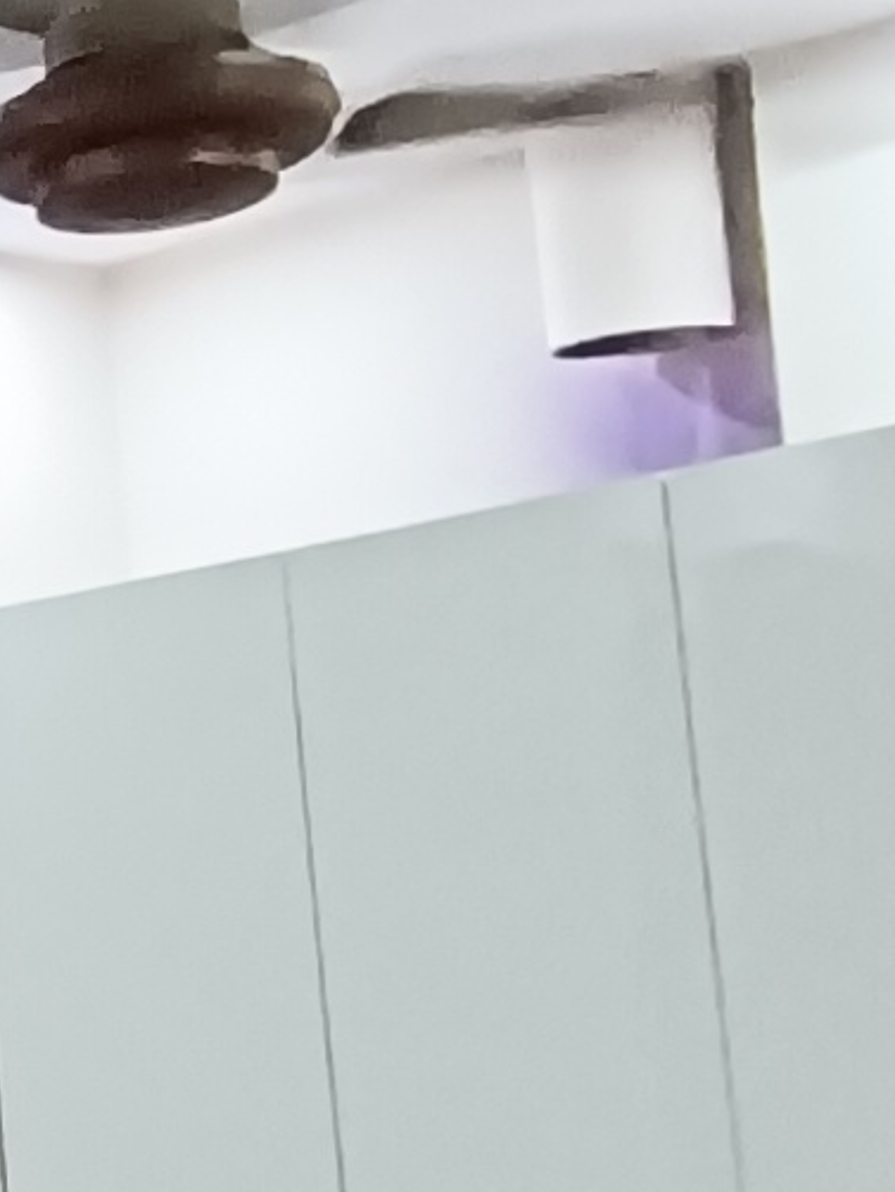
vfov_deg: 18.7
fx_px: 3582
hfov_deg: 10.8
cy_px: 943
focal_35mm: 104
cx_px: -1600
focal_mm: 1.66
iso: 308
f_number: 2.2
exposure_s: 1/50
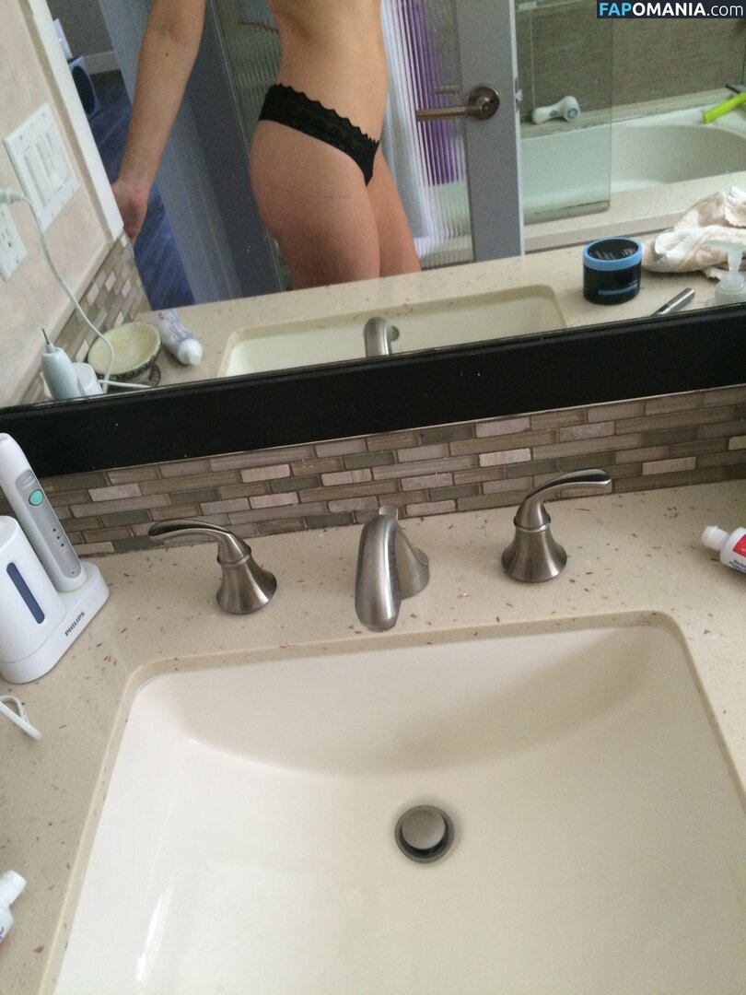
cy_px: 498
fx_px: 833
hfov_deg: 48.2
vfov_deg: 61.7
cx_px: 373
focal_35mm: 29
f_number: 2.2
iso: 200
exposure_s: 1/30
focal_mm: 4.15
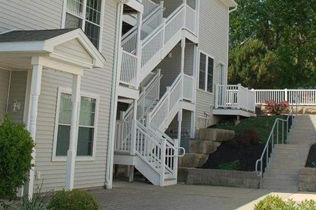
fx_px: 482
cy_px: 32
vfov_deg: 24.0
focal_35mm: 55
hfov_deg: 36.3
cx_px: 168
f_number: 8
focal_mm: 18
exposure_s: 1/250
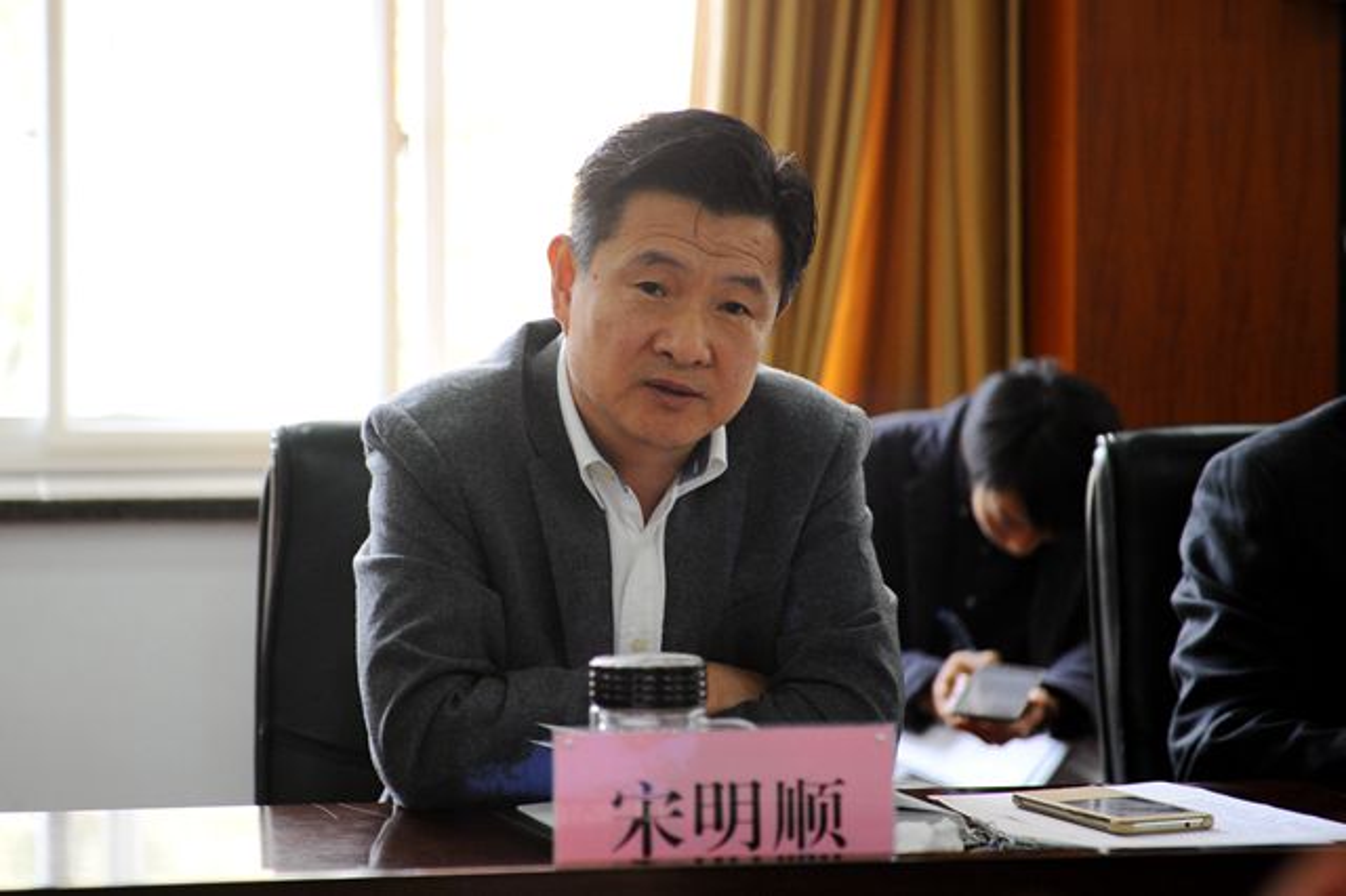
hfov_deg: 28.9
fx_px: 2616
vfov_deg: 19.4
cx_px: 673
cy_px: 448
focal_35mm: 70
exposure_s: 1/125
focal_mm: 70
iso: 1250
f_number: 2.8
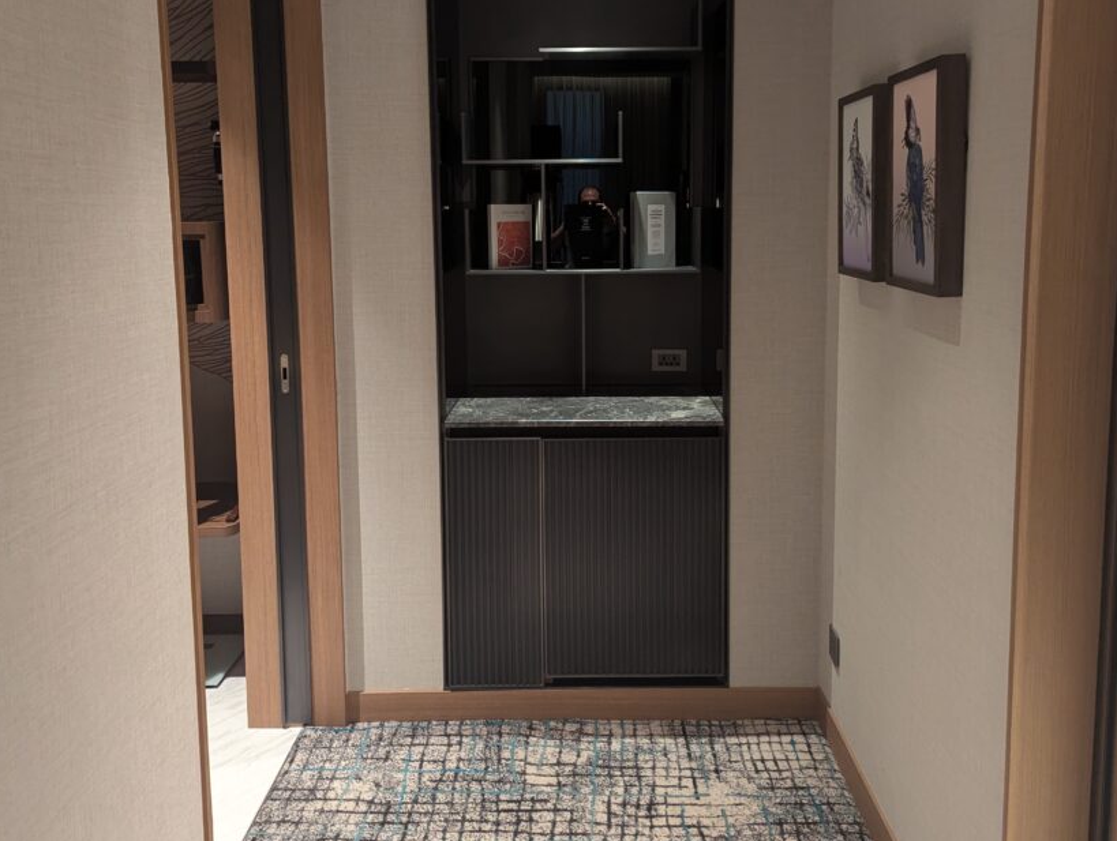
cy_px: 326
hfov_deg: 59.8
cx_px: 595
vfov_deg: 46.6
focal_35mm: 30
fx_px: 970
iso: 986
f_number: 1.85
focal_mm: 6.81
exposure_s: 1/100
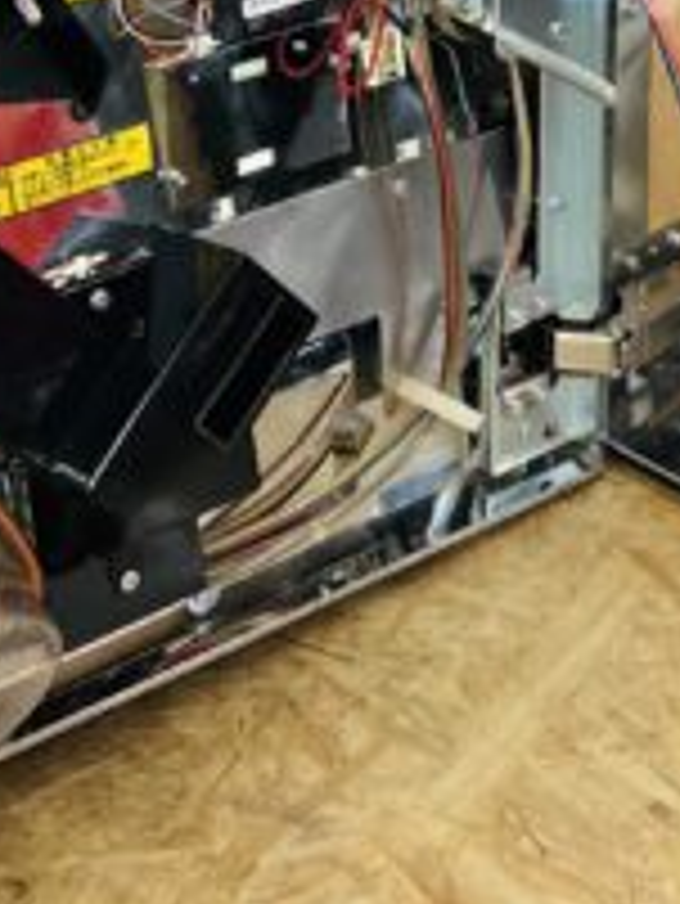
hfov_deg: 15.4
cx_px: 590
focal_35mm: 95
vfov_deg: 19.2
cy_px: -245
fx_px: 2486
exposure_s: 1/63
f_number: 1.5
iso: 40
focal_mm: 5.7
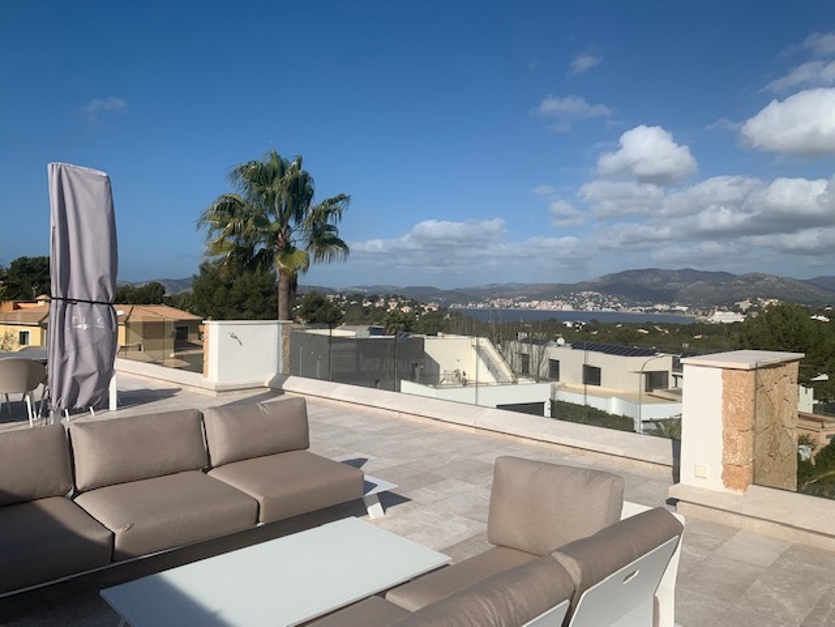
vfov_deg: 53.1
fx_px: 627
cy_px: 314
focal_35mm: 26
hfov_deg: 67.3
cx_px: 418
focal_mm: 4.25
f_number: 1.8
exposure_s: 1/4673
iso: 25
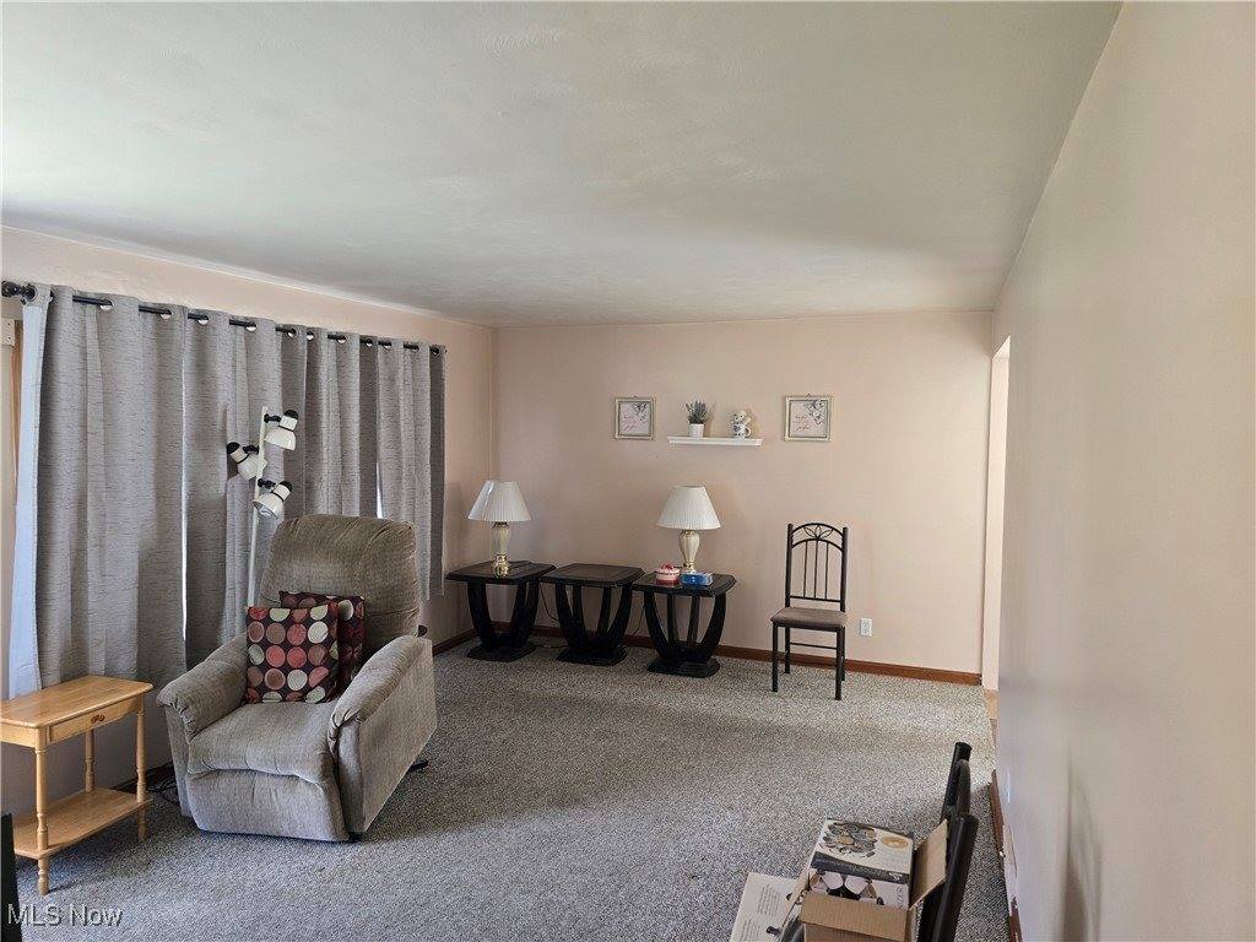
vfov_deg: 58.9
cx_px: 628
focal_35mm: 23
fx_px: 835
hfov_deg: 73.9
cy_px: 471
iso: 500
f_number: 1.7
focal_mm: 6.3
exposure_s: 1/120
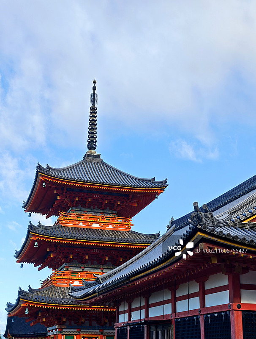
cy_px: 170
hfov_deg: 31.1
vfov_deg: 40.3
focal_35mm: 47
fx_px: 461
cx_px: 128
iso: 50
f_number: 1.44
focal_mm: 6.68
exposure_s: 1/2182
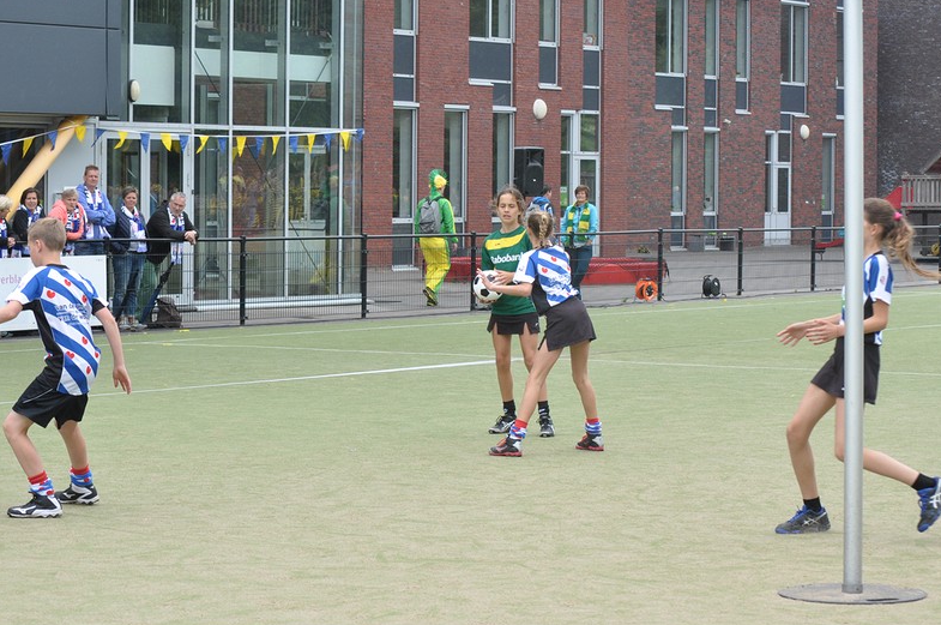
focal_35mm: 108
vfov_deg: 12.7
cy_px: 278
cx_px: 515
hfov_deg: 19.0
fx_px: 2810
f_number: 8
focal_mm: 55
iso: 400
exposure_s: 1/250
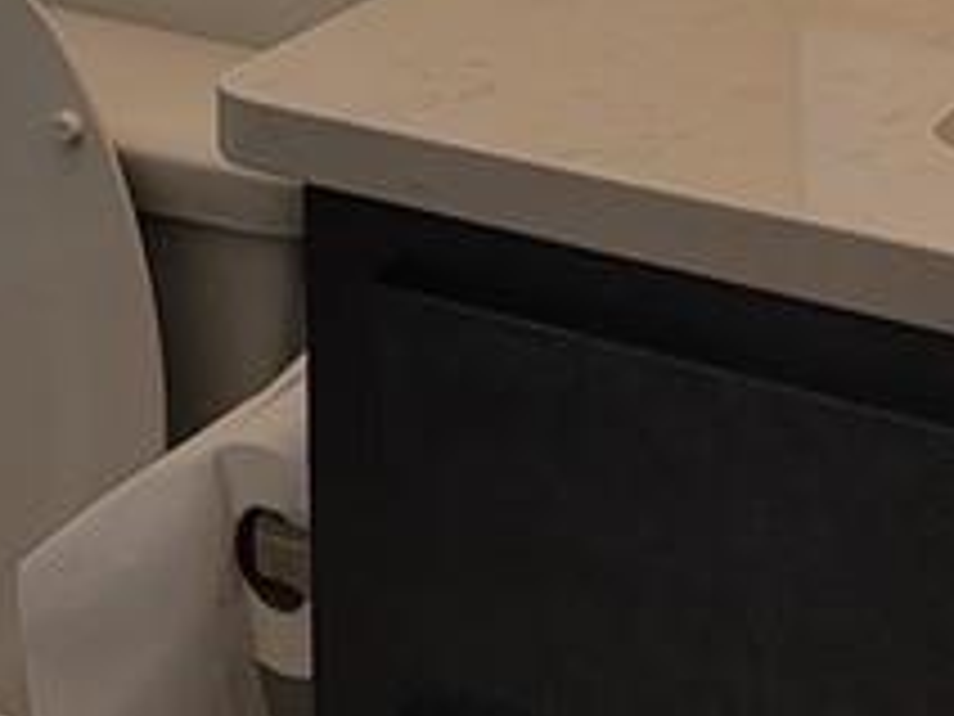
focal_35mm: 116
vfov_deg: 11.2
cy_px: -833
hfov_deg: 16.0
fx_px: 3197
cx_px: -333
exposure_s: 1/129
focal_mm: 6.7
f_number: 1.8
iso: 16
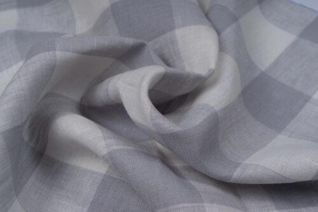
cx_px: 159
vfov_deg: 19.5
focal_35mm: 70
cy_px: 106
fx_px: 619
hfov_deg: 28.8
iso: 50
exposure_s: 1/125
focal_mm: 70
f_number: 13
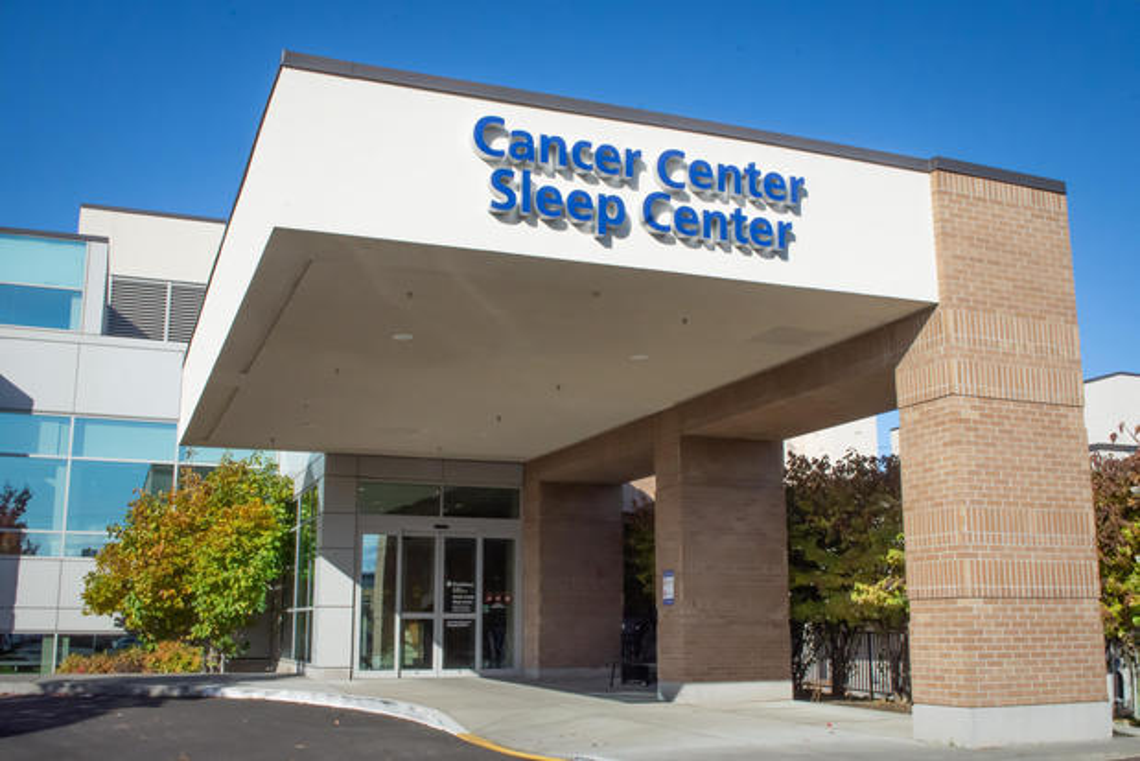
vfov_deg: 36.9
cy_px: 380
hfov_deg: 53.1
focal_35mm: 36
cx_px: 570
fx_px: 1140
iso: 1600
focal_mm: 24
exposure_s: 1/1000
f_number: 16
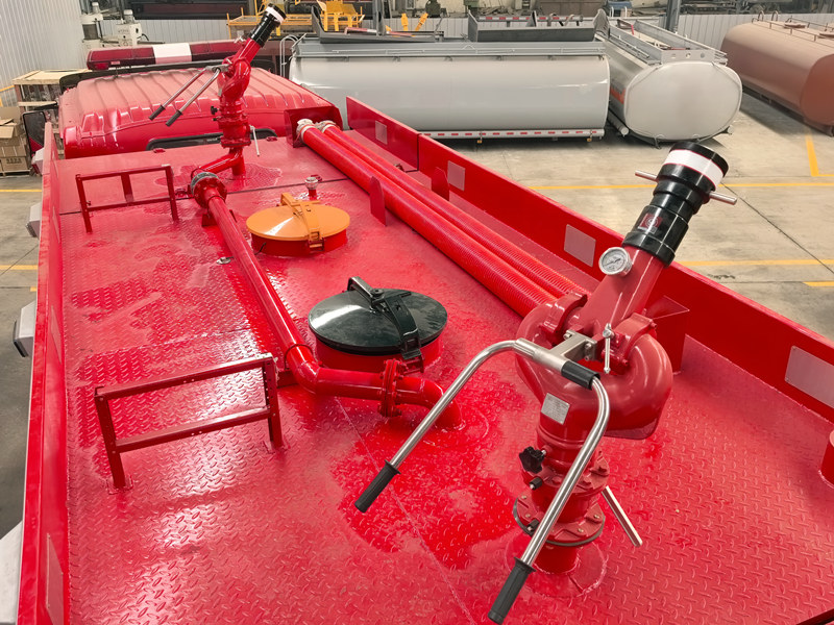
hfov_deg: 61.7
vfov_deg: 48.2
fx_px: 699
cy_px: 312
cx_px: 417
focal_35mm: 29
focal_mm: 6.98
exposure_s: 1/50
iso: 200
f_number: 1.4
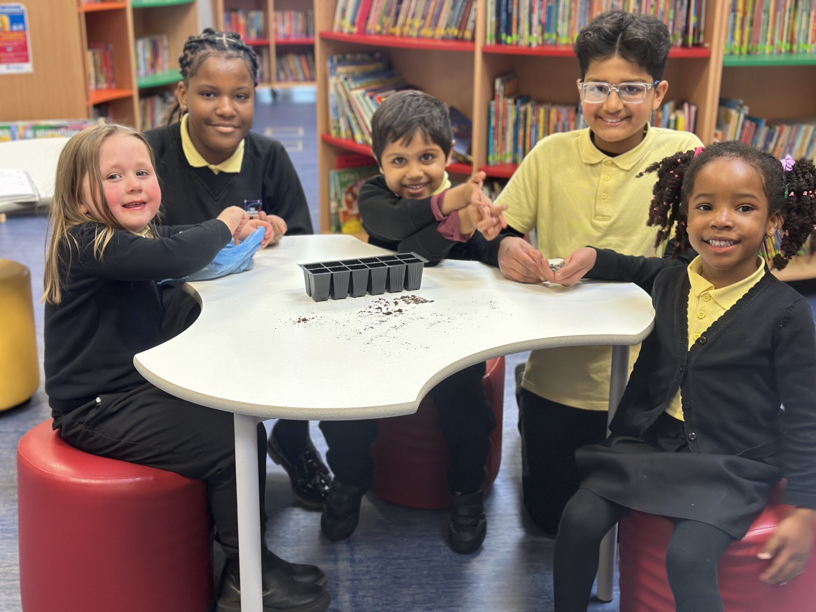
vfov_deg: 30.3
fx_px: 1131
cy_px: 306
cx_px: 408
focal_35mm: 48
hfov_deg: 39.7
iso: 160
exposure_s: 1/50
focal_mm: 6.86
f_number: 1.78
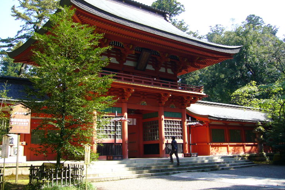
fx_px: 293
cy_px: 82
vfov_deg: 35.9
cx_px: 141
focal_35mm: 37
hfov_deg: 51.9
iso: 80
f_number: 2.8
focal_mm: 5.8
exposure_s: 1/200
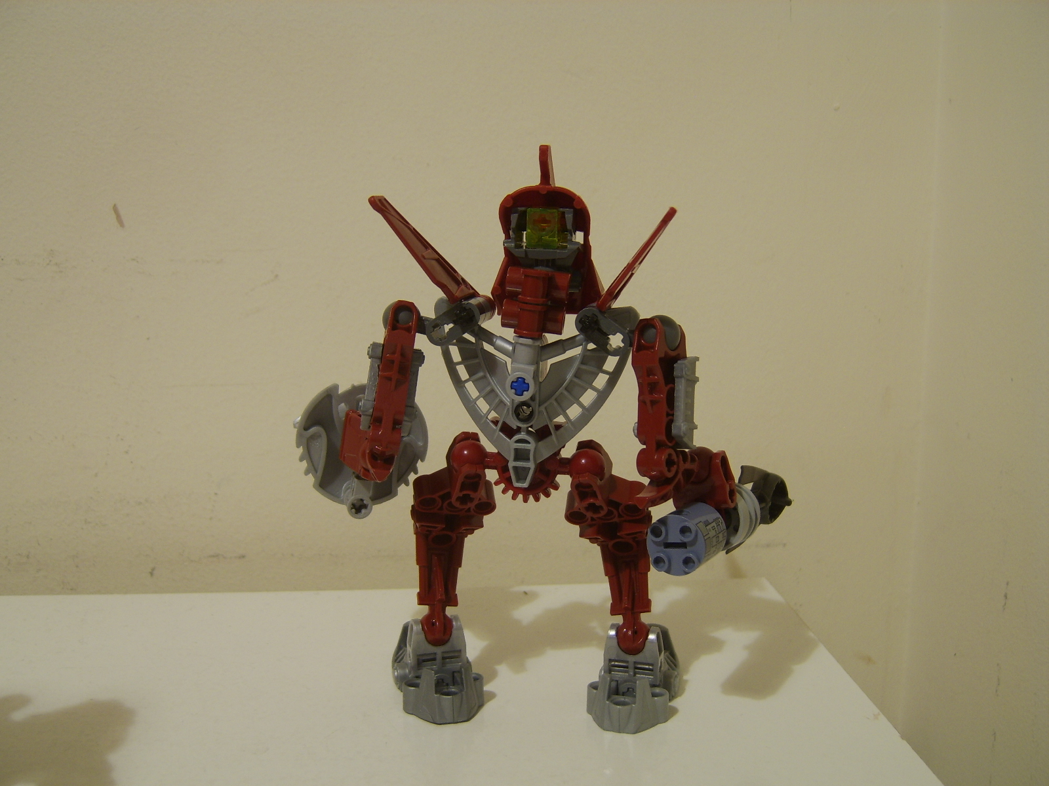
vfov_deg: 45.4
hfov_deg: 58.4
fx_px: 939
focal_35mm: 31
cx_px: 524
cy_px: 393
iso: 71
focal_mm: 8.13
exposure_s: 1/3
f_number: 2.7
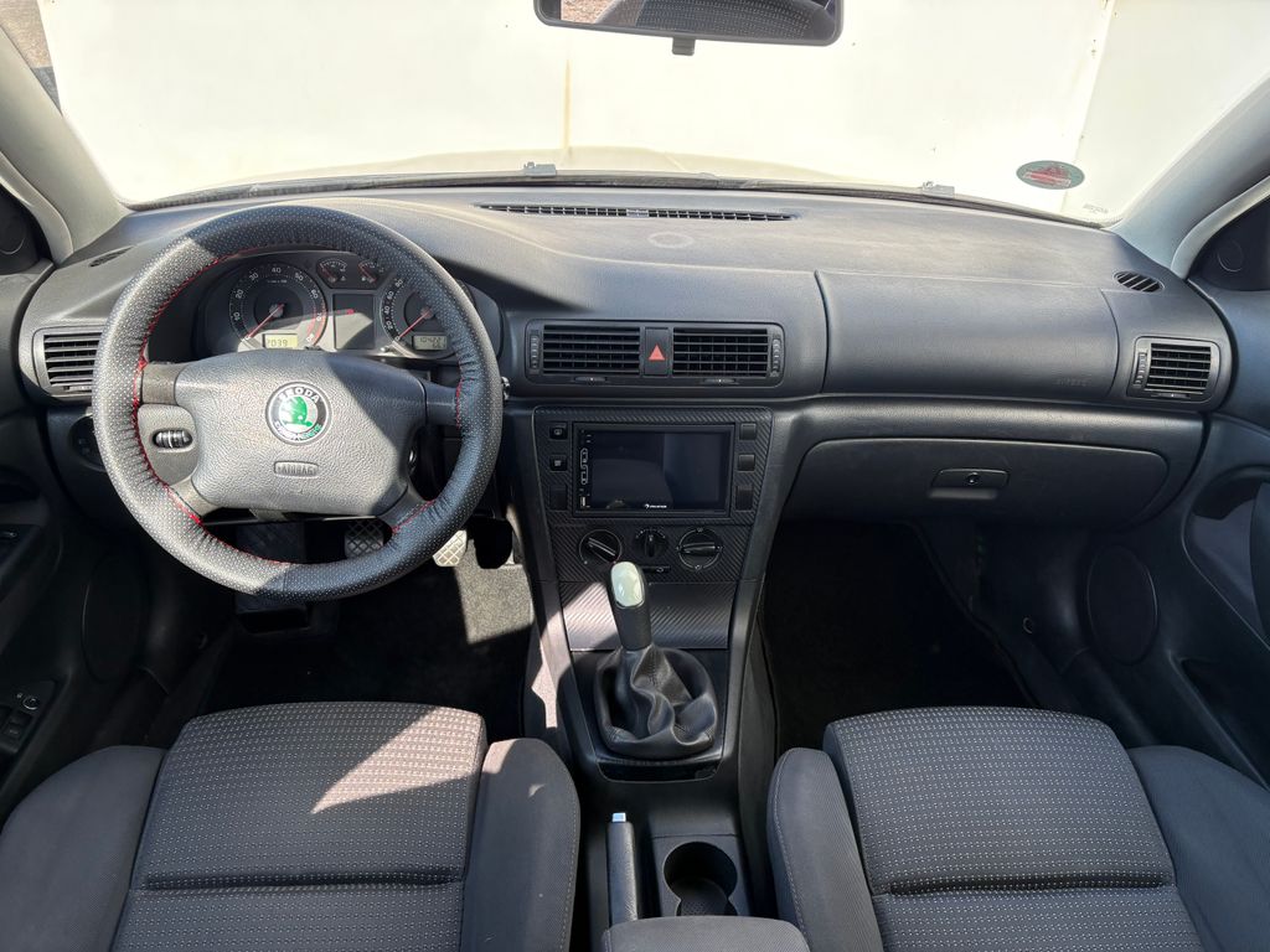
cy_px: 476
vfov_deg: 53.1
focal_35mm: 26
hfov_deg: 67.3
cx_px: 635
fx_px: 954
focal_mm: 5.96
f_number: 1.6
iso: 40
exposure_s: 1/309
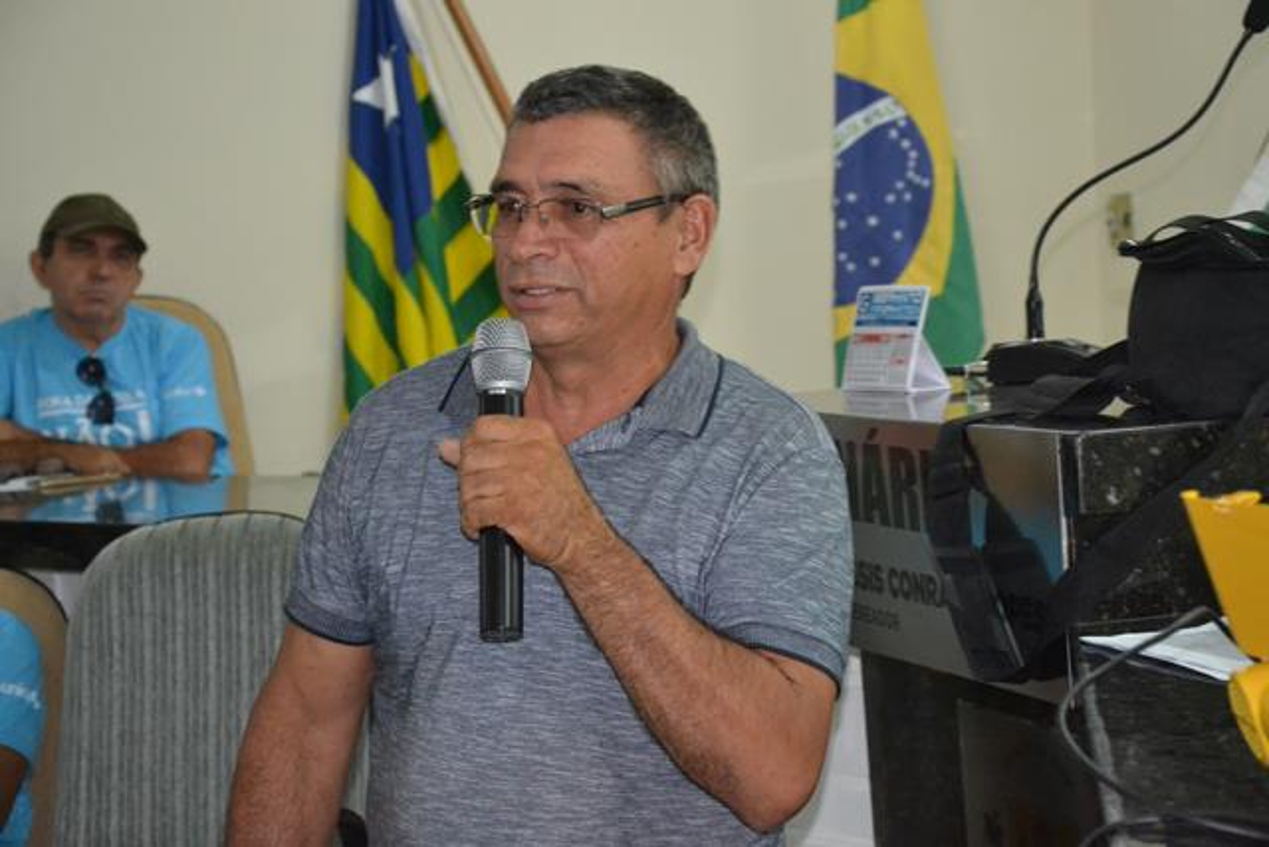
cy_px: 424
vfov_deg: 20.2
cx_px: 634
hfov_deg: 29.9
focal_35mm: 68
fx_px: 2380
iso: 3200
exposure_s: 1/60
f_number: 4.8
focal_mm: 45
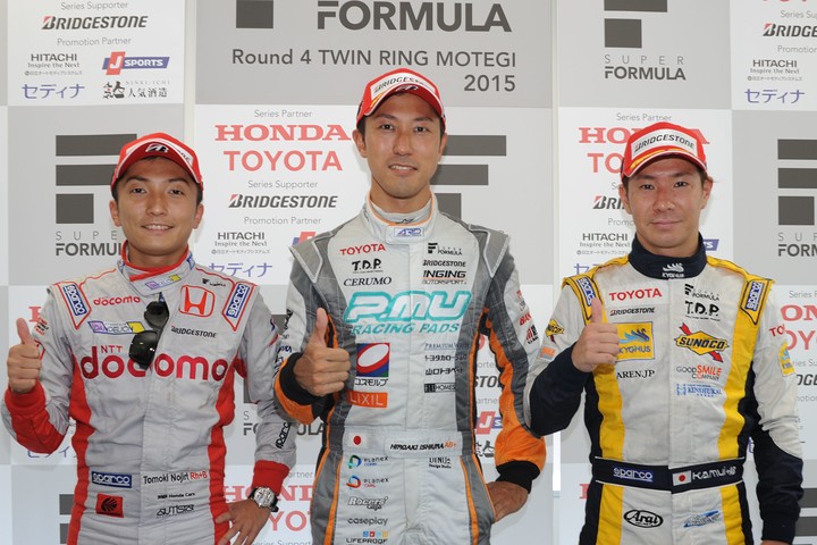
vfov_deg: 37.9
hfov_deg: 54.4
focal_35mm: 35
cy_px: 272
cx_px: 408
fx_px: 794
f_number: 8
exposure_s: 1/60
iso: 800
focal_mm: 35
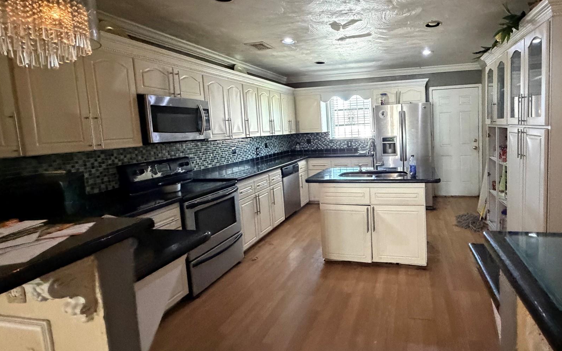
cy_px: 151
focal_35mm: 19
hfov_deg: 86.3
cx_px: 352
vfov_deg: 62.0
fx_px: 291
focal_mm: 2.22
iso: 1250
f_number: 2.2
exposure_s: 1/60
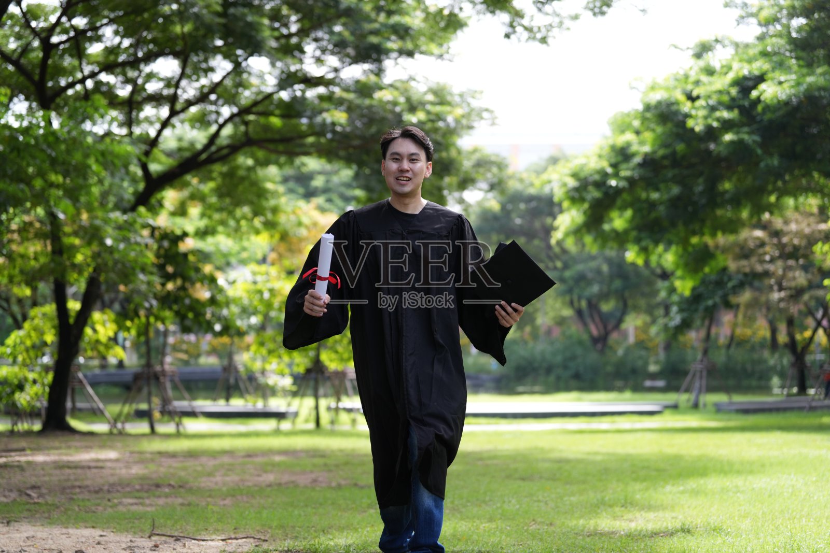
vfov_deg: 19.5
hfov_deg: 28.8
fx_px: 1614
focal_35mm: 70
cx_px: 415
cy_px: 276
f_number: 2.8
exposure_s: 1/1000
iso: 400
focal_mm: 70
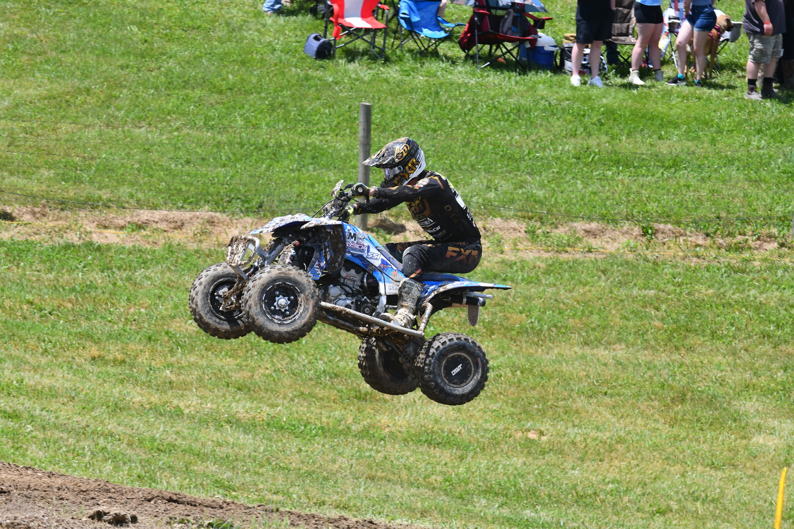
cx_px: 397
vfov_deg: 4.6
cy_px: 264
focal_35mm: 300
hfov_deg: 6.9
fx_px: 6616
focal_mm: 200
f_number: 7.1
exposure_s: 1/1600
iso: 800
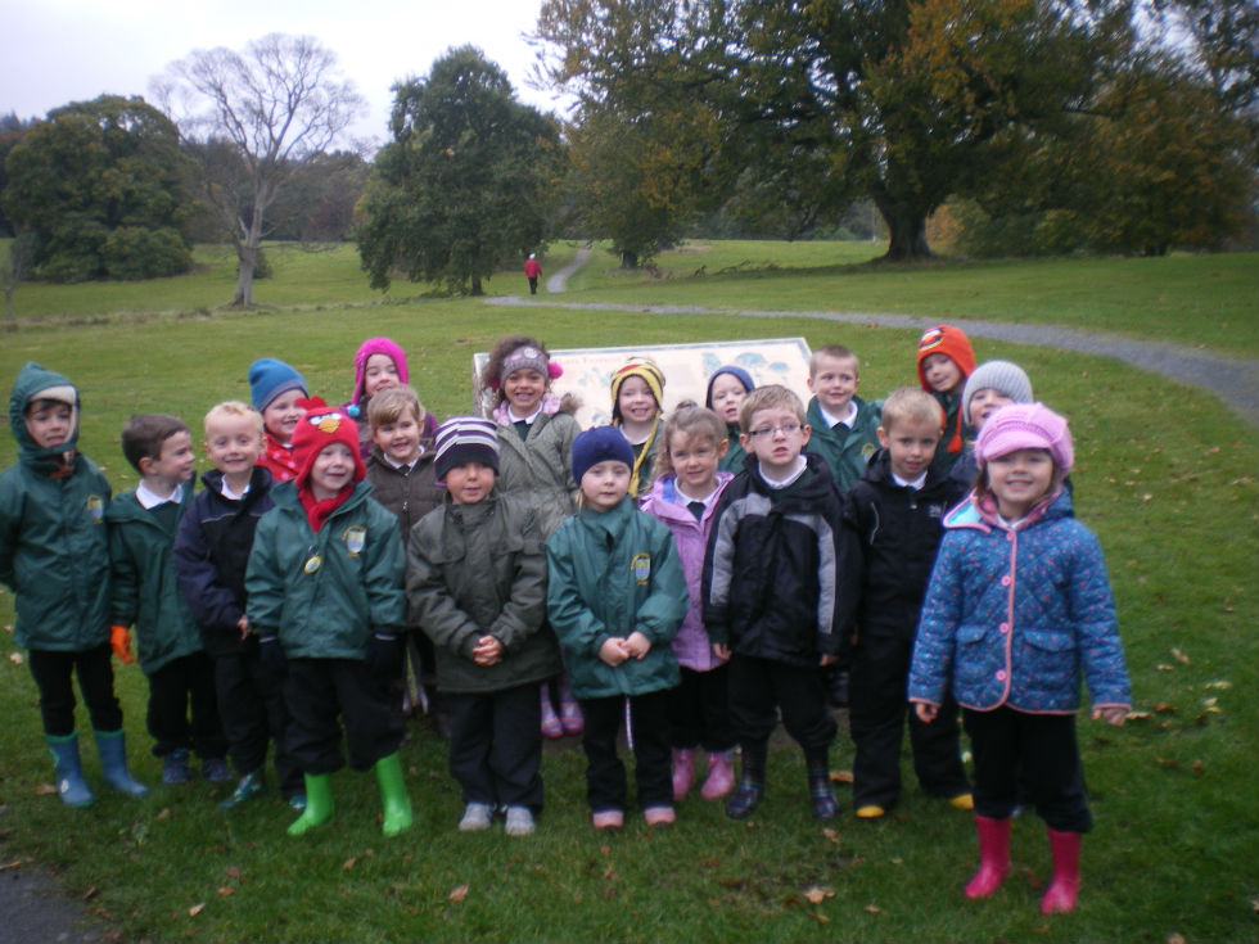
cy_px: 472
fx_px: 1309
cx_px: 630
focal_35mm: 36
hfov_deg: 51.4
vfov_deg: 39.7
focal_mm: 6.3
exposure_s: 1/50
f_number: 3.1
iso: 100
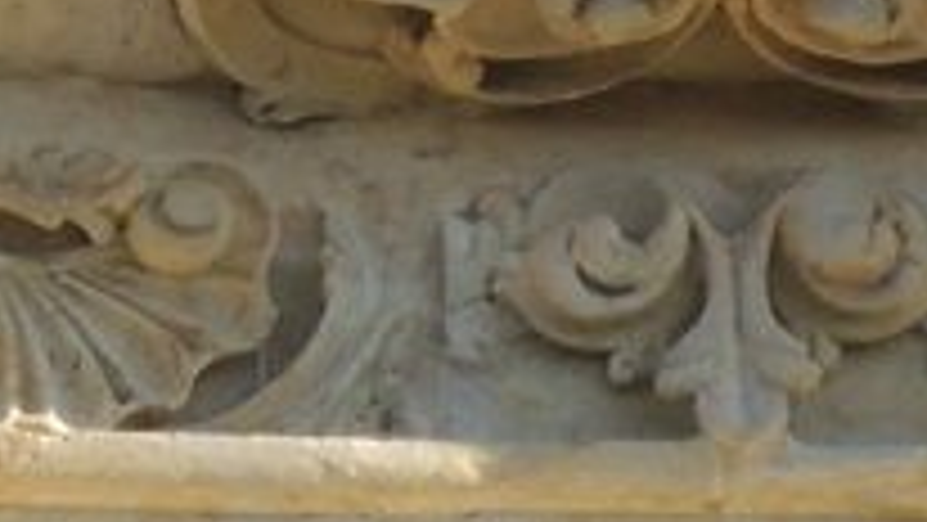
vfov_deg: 0.4
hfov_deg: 0.8
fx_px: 66482
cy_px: -1251
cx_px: -1300
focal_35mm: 2704
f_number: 4.8
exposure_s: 1/800
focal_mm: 71.3
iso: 160
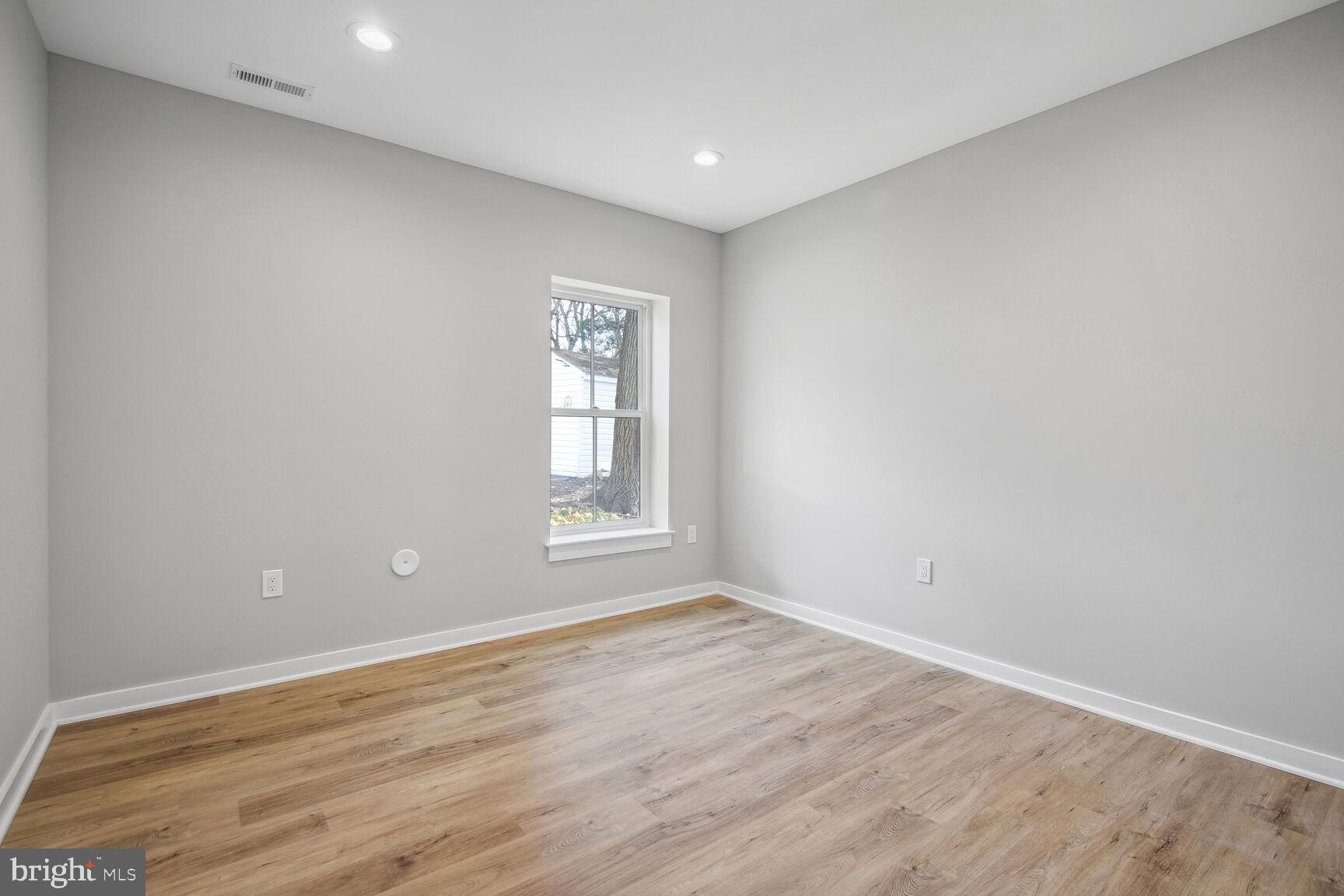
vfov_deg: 73.7
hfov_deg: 96.7
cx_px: 672
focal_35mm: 16
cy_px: 448
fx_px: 597
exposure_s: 1/6
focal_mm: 16
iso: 160
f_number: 8
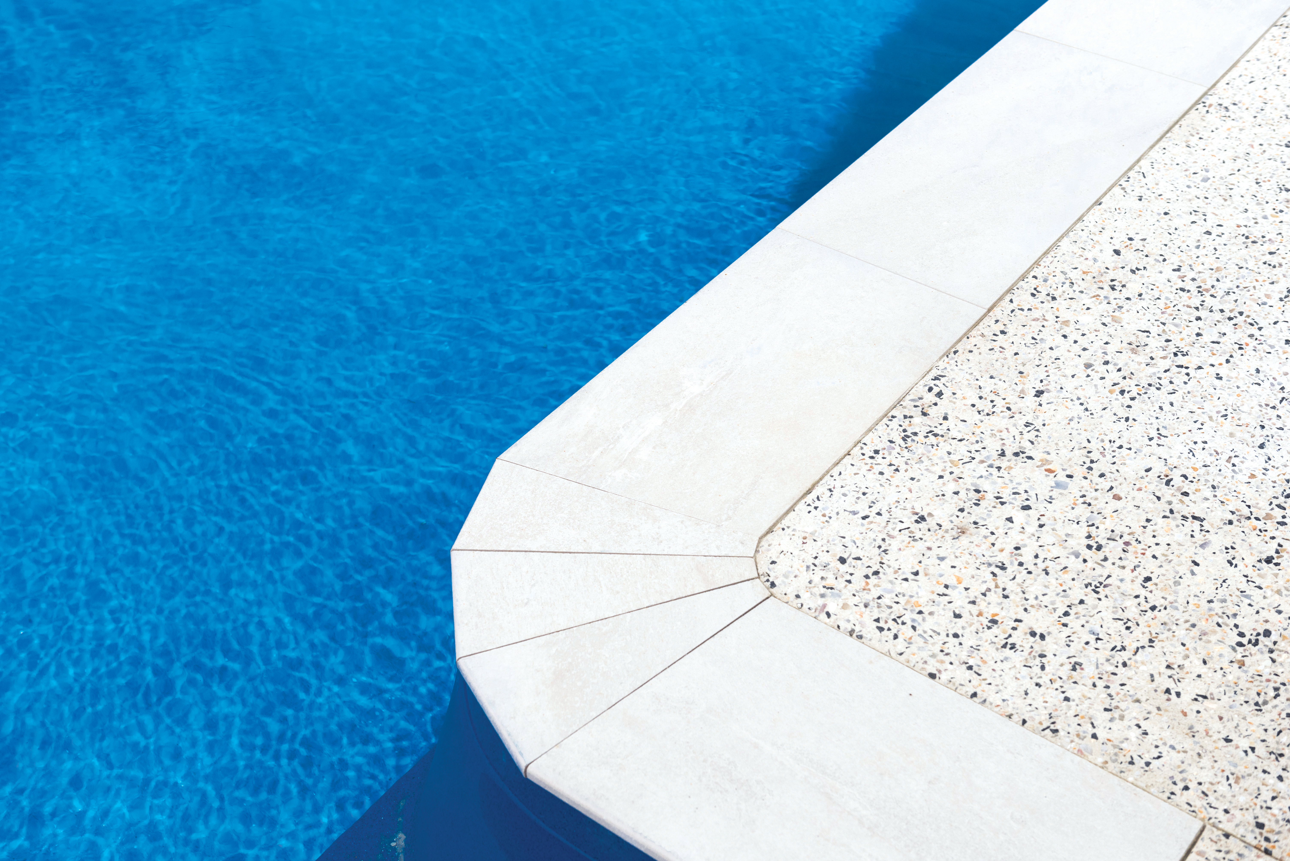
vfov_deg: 28.1
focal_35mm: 48
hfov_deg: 41.1
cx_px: 645
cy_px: 430
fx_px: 1721
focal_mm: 48
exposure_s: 1/2000
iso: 250
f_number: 5.6
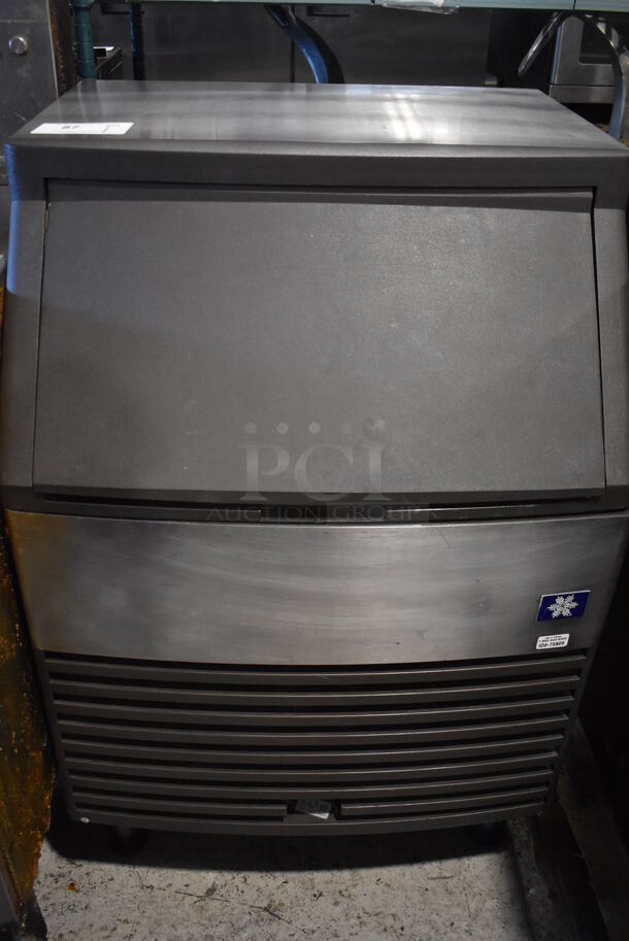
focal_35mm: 33
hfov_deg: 40.0
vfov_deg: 57.2
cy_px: 470
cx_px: 314
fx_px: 863
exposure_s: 1/125
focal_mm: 22
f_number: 3.8
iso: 2800
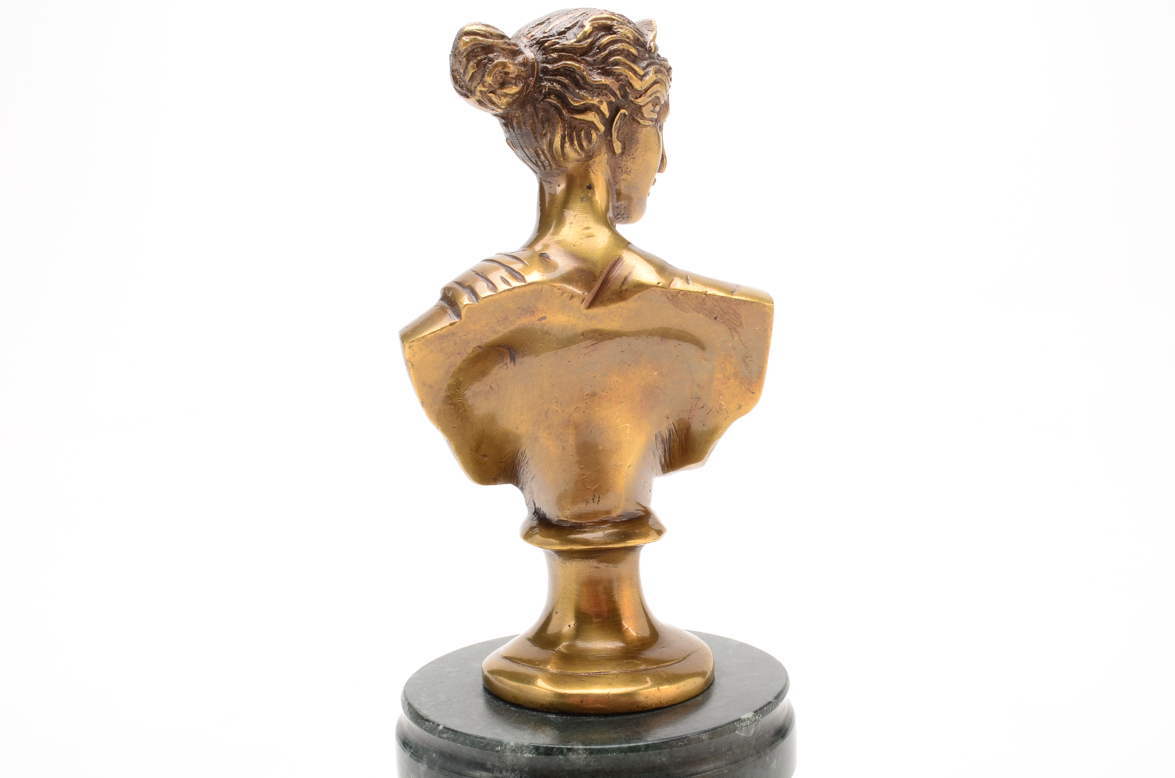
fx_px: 1661
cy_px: 389
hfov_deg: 39.0
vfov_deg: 26.4
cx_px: 588
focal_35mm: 51
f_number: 18
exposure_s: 1/160
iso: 100
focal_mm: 34
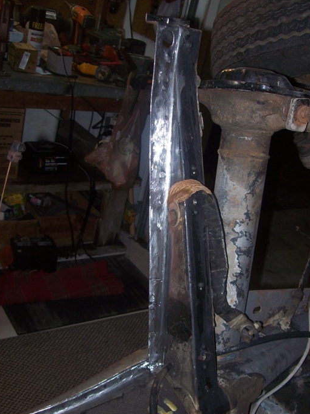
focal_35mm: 42
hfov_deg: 34.3
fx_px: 502
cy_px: 239
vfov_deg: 44.7
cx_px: 173
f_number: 2.7
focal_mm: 6
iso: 80
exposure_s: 1/64
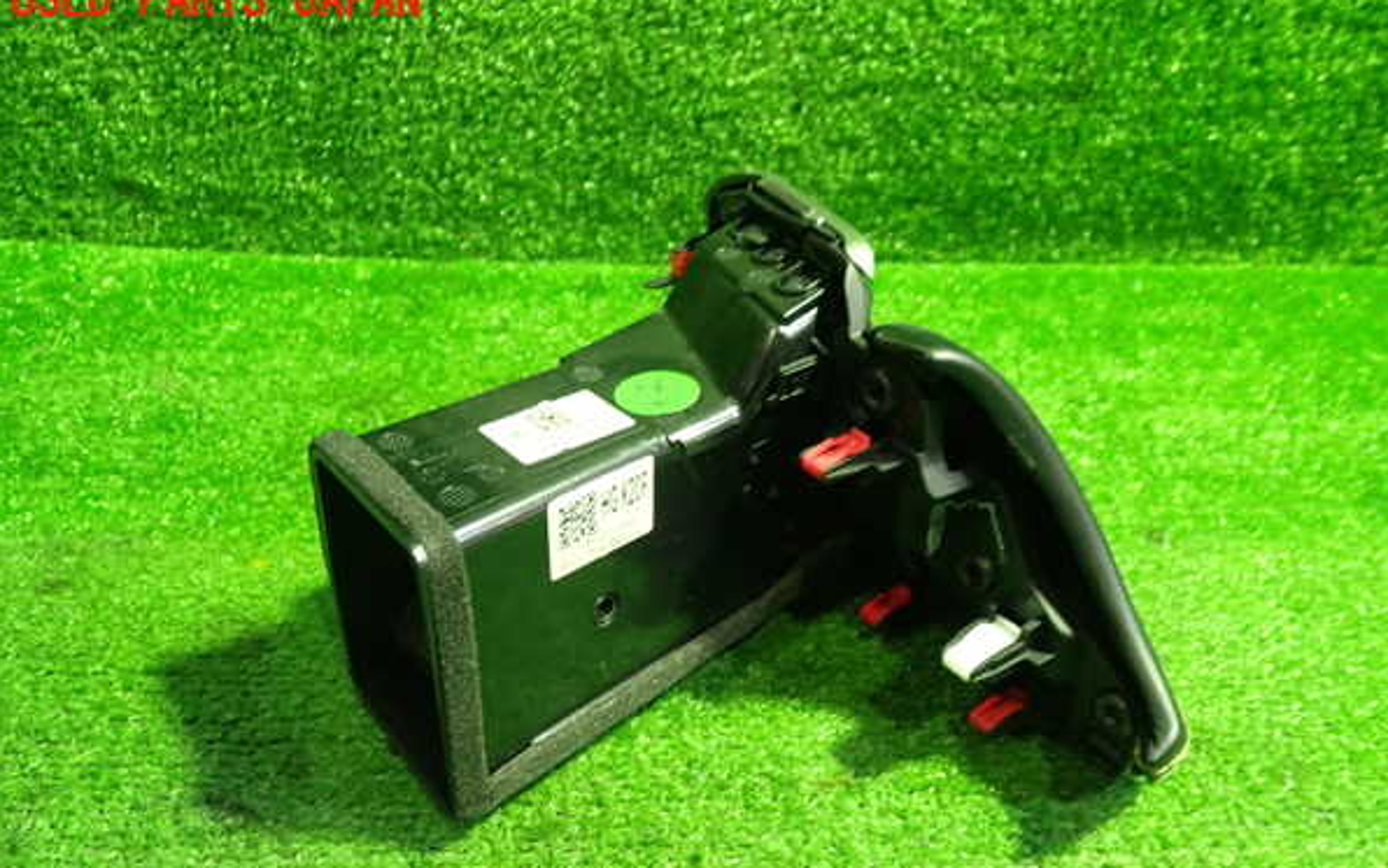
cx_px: 696
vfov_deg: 39.4
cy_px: 496
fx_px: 1211
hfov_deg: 59.6
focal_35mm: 32
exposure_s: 1/30
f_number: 2.3
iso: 800
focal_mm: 5.4
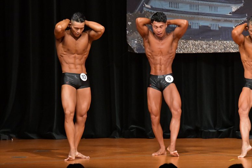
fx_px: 2099
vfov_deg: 4.6
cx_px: 126
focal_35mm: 300
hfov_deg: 6.9
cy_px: 84
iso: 8000
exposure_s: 1/400
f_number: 5.6
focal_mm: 200
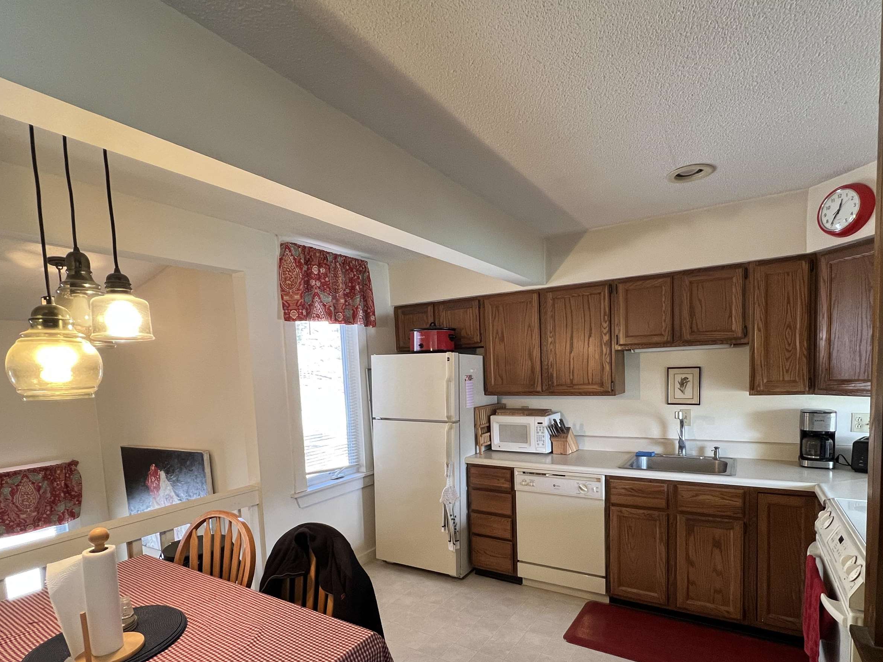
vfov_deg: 73.7
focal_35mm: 17
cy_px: 407
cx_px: 479
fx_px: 434
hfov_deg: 90.8
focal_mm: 1.57
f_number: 1.8
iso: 250
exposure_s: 1/60
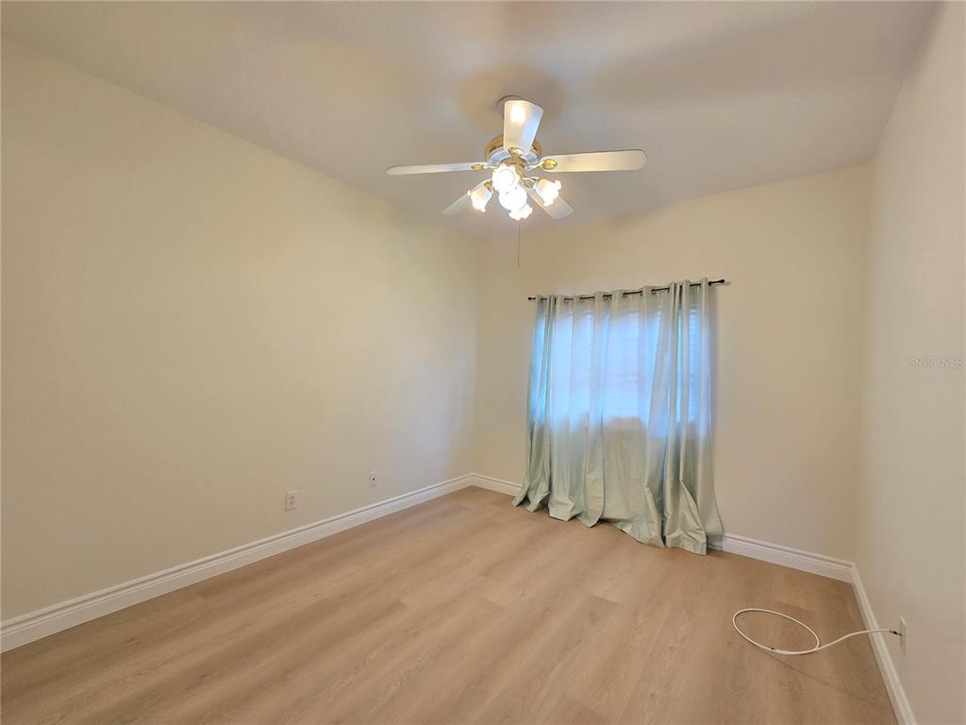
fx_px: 363
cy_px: 362
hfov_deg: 106.2
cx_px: 483
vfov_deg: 89.9
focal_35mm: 13
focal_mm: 2.2
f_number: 2.2
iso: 80
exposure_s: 1/60
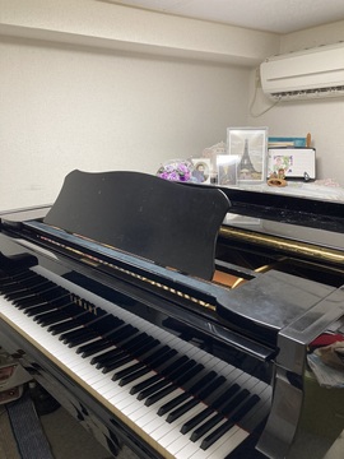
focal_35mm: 28
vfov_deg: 63.4
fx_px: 371
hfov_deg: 49.7
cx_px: 172
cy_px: 230
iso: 100
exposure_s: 1/60
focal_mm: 3.99
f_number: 1.8
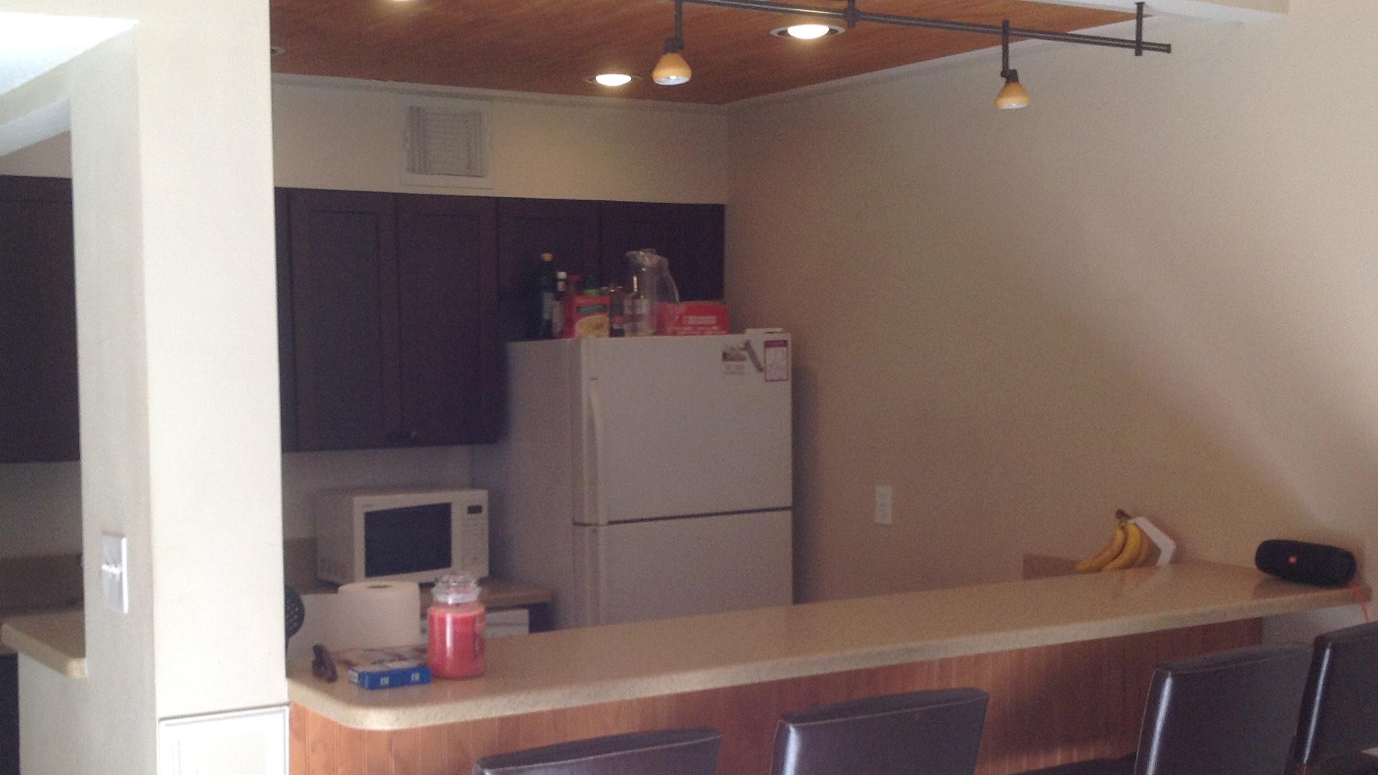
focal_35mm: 51
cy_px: 556
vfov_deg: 23.3
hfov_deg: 40.4
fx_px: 1863
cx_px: 566
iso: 64
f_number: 2.4
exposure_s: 1/60
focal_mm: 4.28
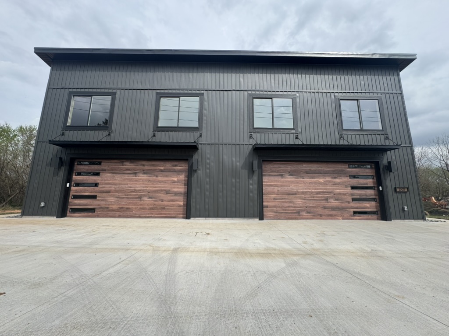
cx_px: 224
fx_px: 182
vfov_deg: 85.7
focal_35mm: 14
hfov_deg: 102.1
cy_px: 168
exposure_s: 1/1567
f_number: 2.2
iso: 40
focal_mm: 2.22
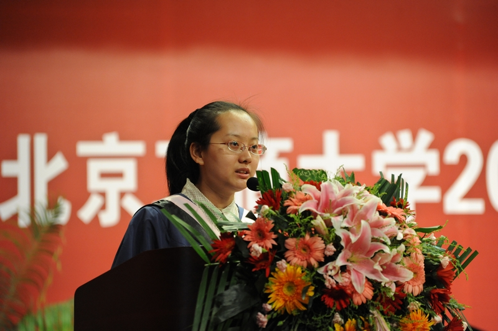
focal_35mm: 195
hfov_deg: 10.6
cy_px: 166
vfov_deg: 7.0
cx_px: 249
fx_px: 2695
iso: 3200
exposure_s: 1/125
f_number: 5.3
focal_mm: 195
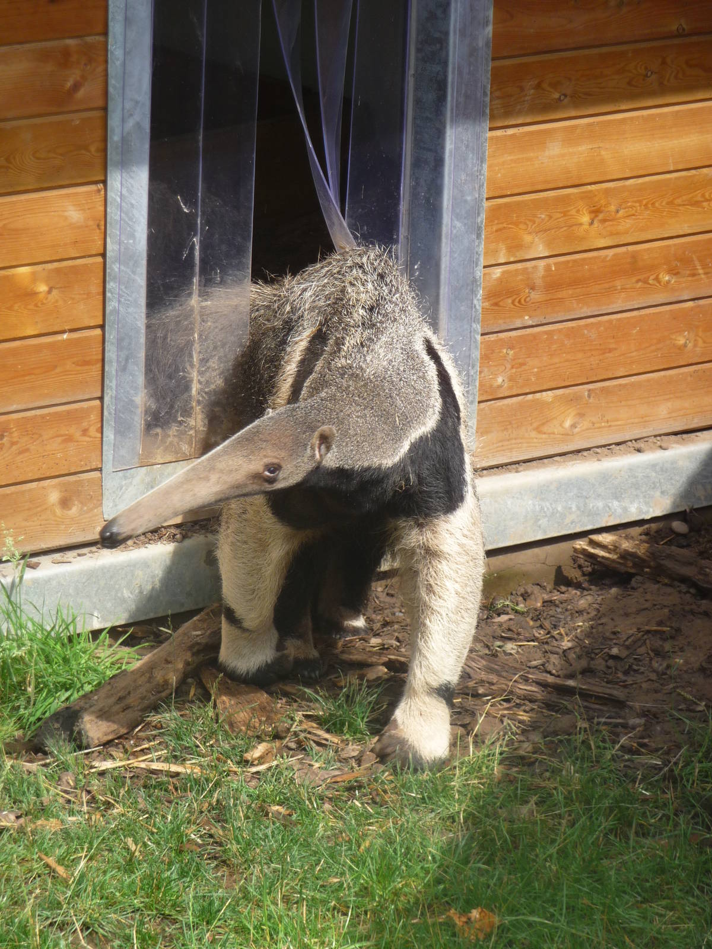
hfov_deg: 7.9
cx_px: 356
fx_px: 5183
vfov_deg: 10.5
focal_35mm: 189
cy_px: 474
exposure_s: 1/200
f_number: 4.8
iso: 100
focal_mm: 32.3
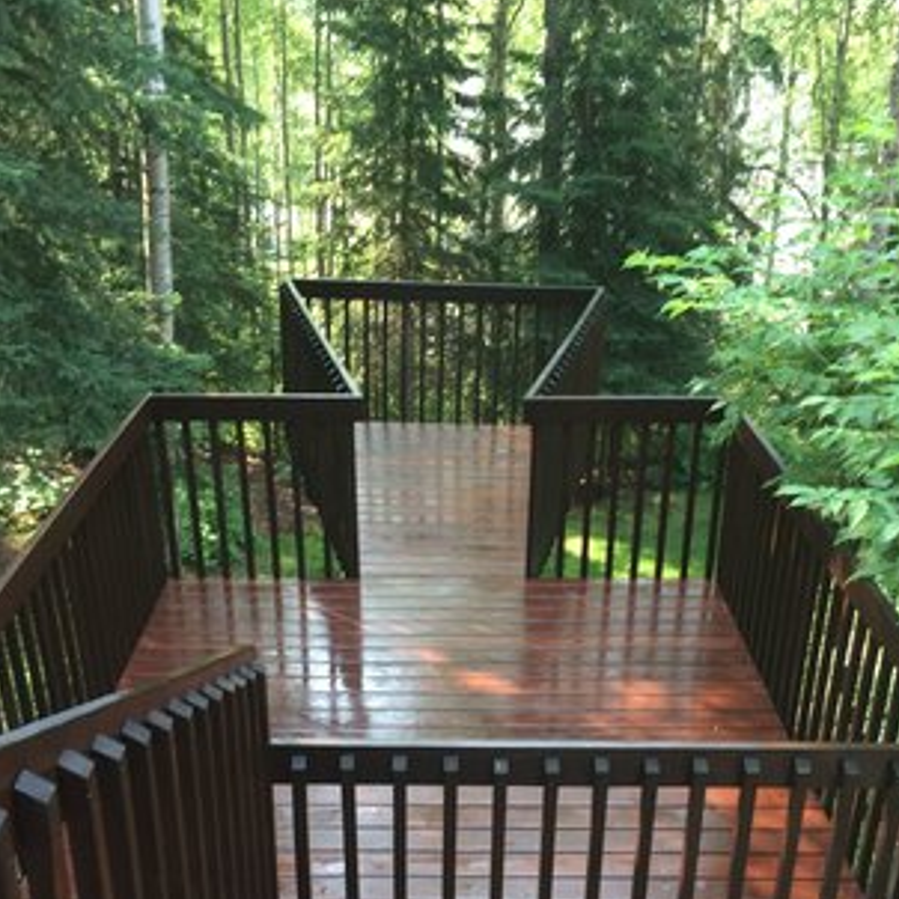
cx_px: 464
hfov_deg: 40.9
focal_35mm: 41
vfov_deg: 40.5
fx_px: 1205
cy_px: 588
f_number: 2.2
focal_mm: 4.12
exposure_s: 1/60
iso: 40
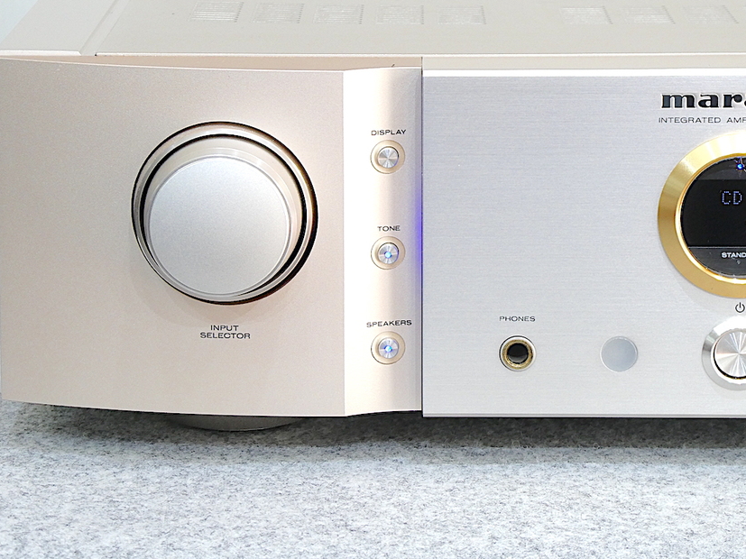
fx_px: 3103
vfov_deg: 10.3
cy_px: 241
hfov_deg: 13.7
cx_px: 399
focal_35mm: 144
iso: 200
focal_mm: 22.3
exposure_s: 1/15
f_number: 5.2
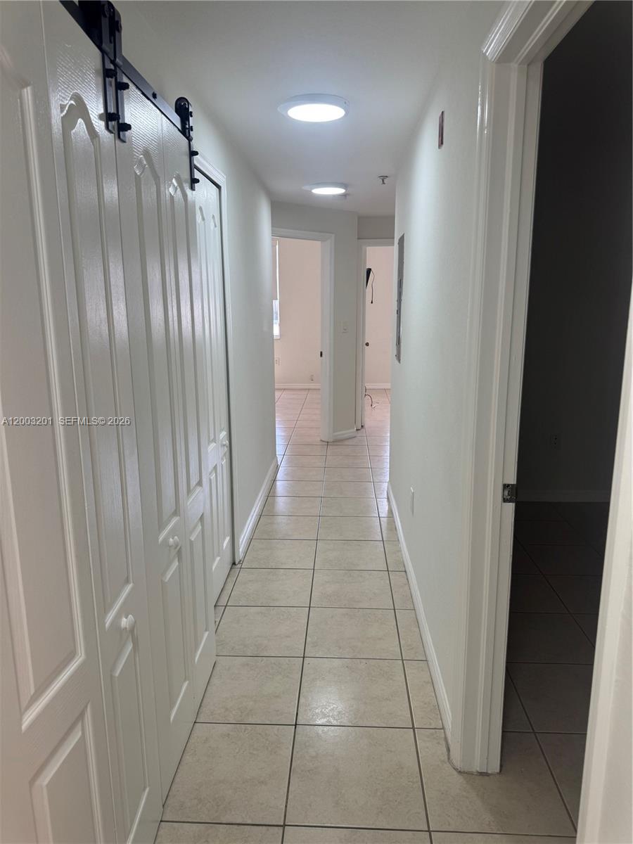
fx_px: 585
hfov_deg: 56.8
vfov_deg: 71.6
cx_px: 316
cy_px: 422
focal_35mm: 24
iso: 50
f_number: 1.78
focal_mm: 6.76
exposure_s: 1/137
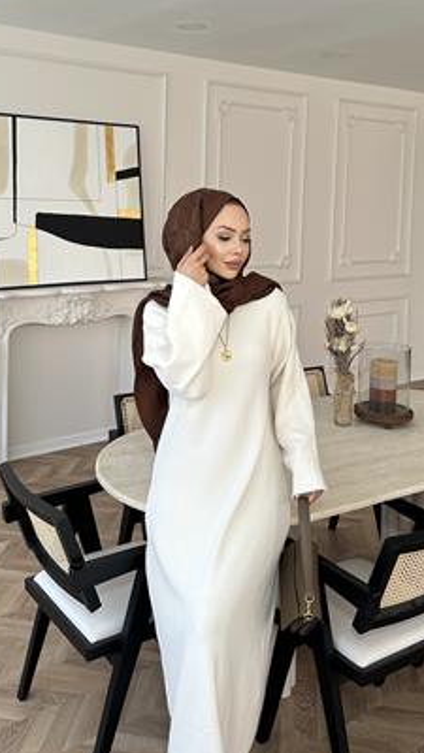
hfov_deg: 42.9
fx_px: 540
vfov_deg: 69.9
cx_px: 209
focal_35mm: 27
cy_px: 372
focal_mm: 6.86
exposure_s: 1/121
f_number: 1.78
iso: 80
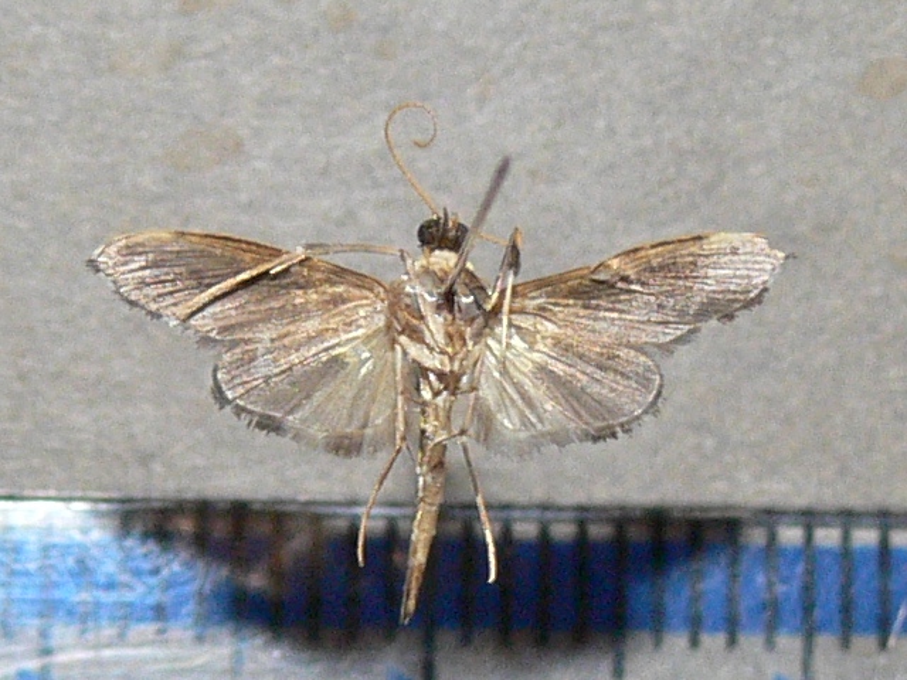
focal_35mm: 38
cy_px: 340
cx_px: 454
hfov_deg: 49.0
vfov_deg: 37.7
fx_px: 996
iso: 100
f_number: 4
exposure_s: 1/30
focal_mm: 8
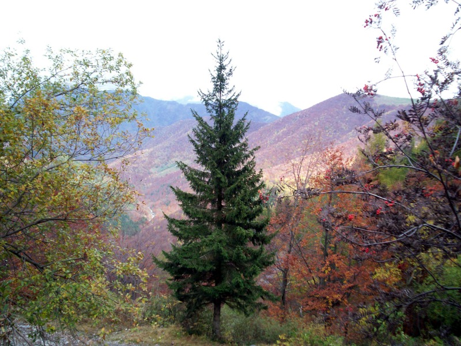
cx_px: 230
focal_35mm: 36
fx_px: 479
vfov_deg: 39.7
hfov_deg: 51.4
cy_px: 173
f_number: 4.5
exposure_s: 1/93
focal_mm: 5.9
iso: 100
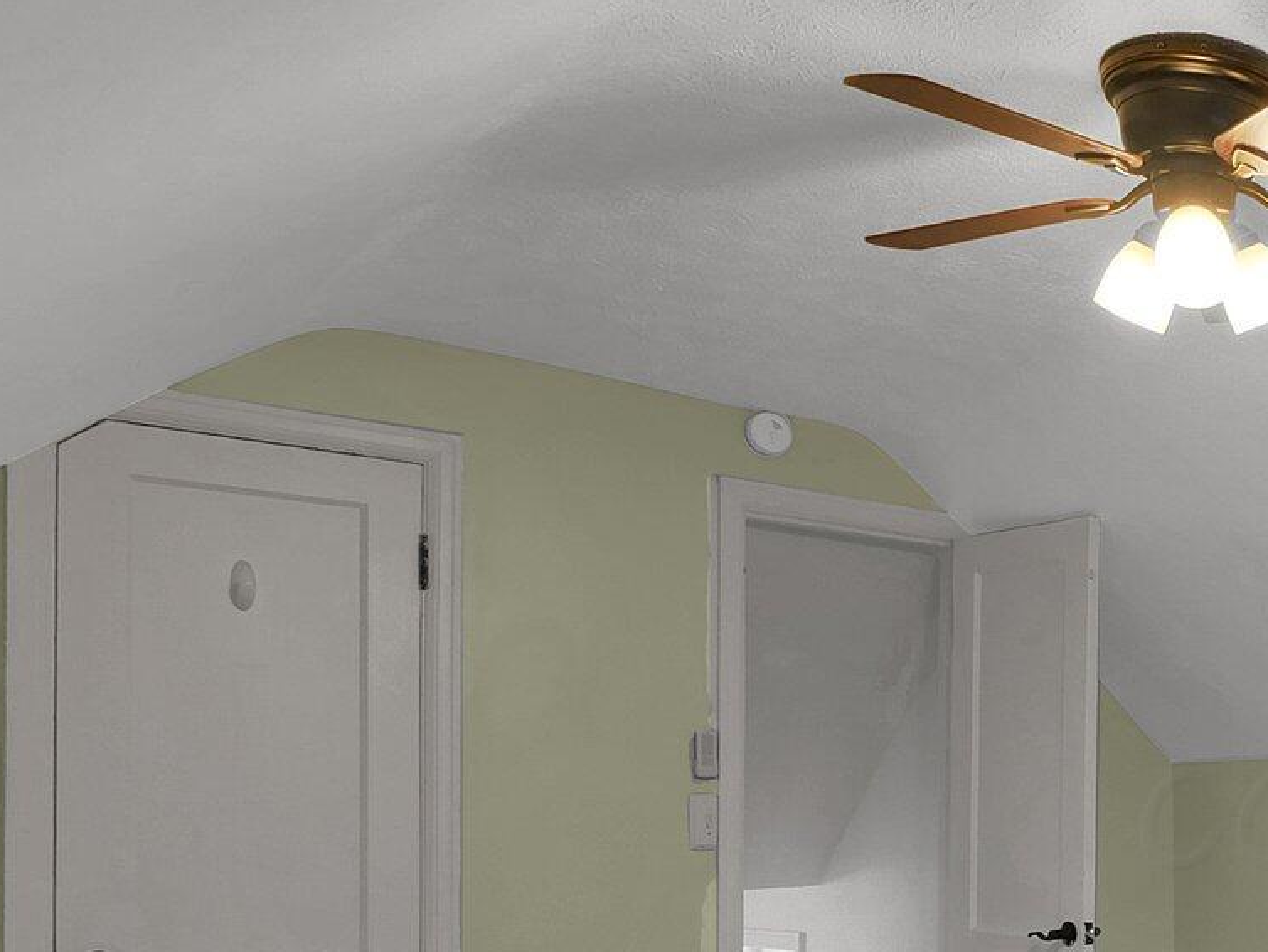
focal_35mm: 38
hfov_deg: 38.0
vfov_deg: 36.0
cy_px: 817
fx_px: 1393
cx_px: 1483
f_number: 7.1
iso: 800
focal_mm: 7
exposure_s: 1/15
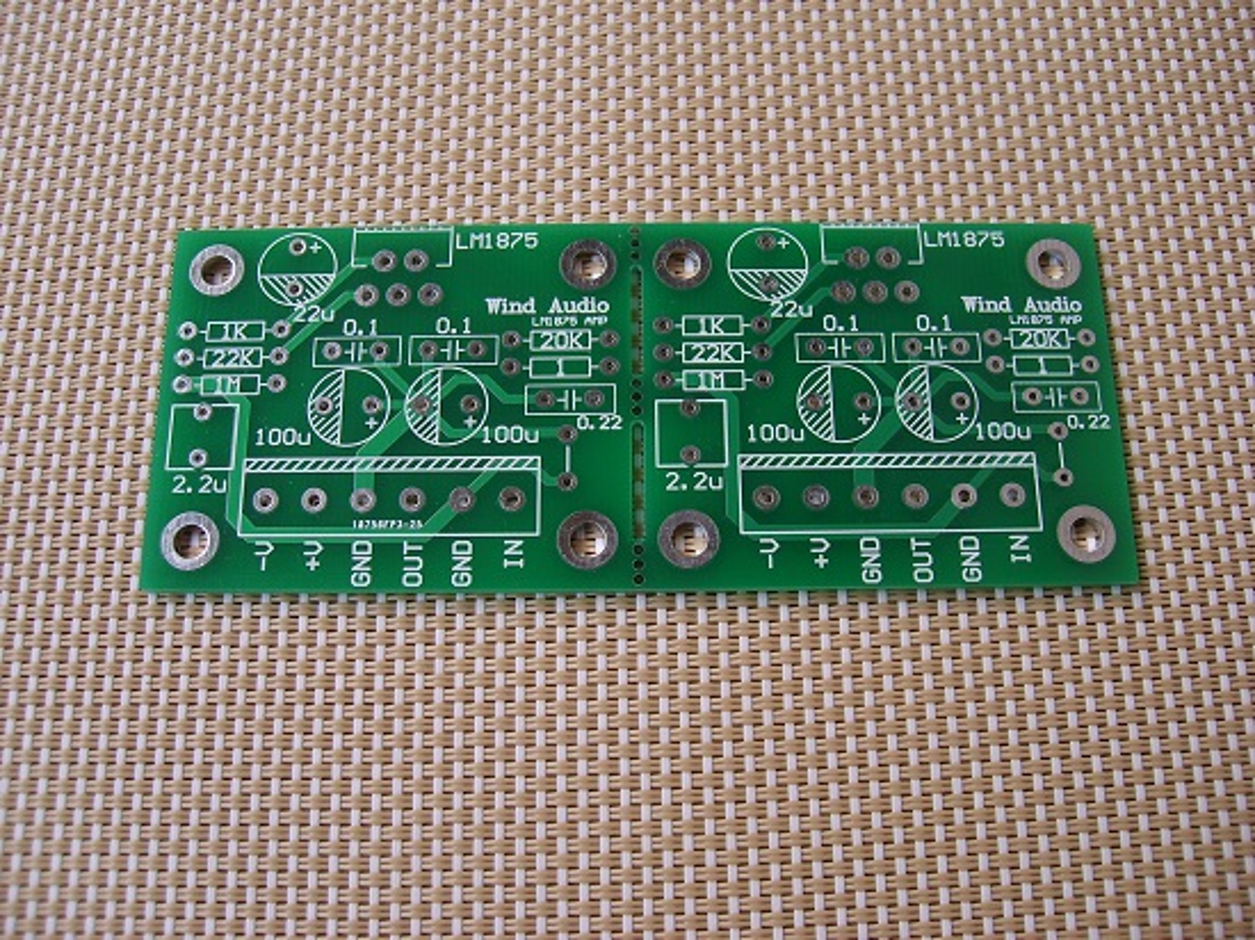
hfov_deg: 52.6
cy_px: 470
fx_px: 1268
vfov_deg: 40.7
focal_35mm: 35
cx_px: 628
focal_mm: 5.8
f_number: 2.8
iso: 50
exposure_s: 1/45
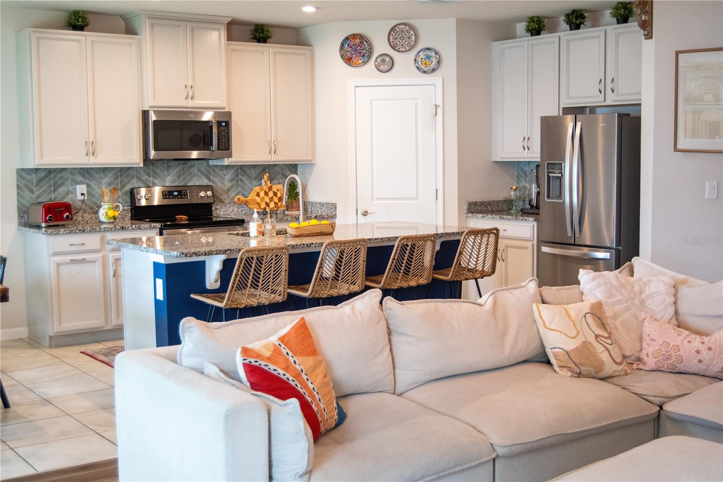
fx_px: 924
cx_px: 362
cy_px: 241
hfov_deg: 42.8
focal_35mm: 46
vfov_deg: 29.2
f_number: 4.2
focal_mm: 31
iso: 2500
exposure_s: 1/125
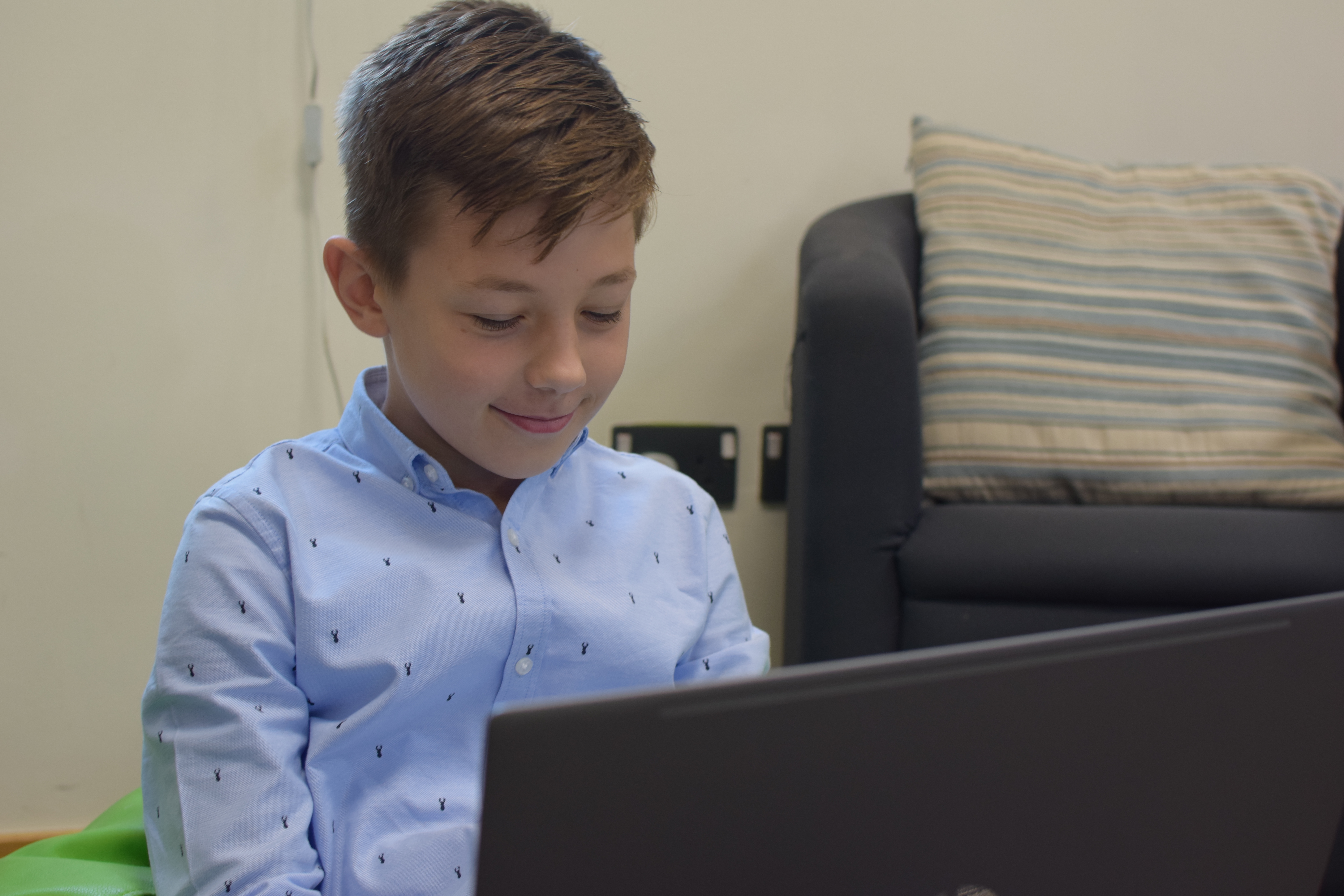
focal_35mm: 52
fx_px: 1960
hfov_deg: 37.9
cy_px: 448
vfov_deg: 25.8
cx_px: 672
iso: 500
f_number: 4
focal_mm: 35
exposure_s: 1/60
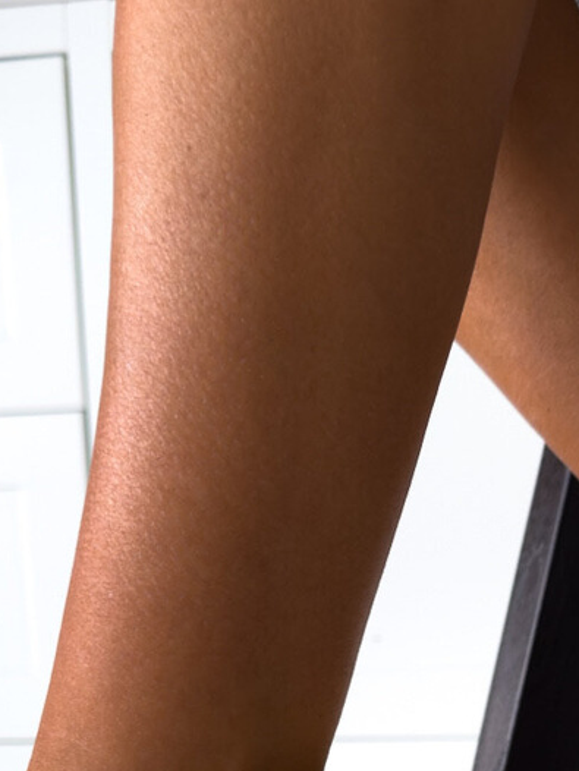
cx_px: 309
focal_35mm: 73
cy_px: 1020
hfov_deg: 20.2
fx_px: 1627
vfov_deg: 23.4
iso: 80
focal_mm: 6.86
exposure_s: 1/120
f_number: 1.8
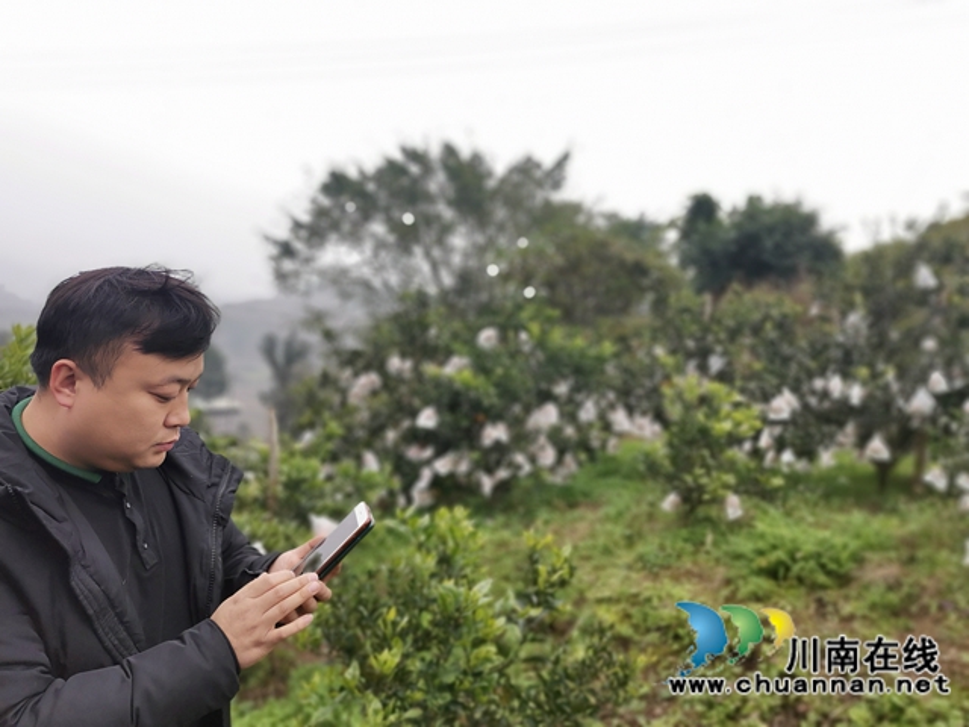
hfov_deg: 67.3
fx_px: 728
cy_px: 364
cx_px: 484
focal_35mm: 26
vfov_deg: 53.1
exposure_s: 1/297
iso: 50
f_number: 2.4
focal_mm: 4.75
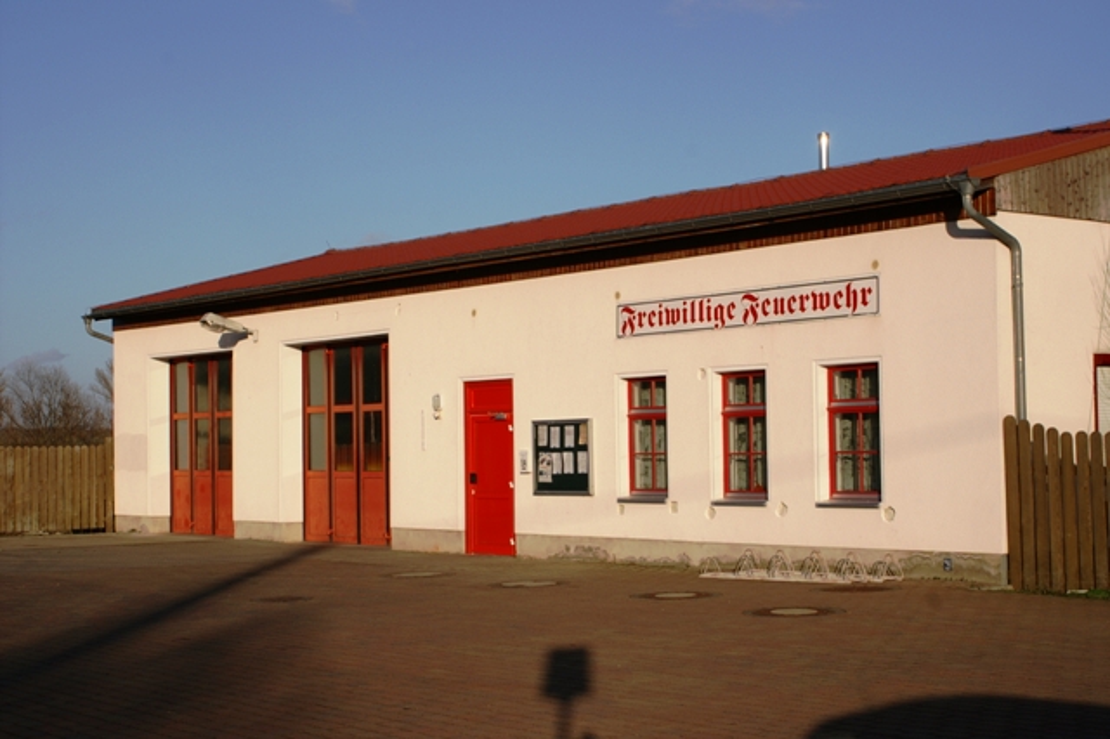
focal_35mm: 60
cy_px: 370
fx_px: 1849
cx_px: 555
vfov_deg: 22.6
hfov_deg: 33.4
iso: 100
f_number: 13
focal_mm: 40
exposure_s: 1/250
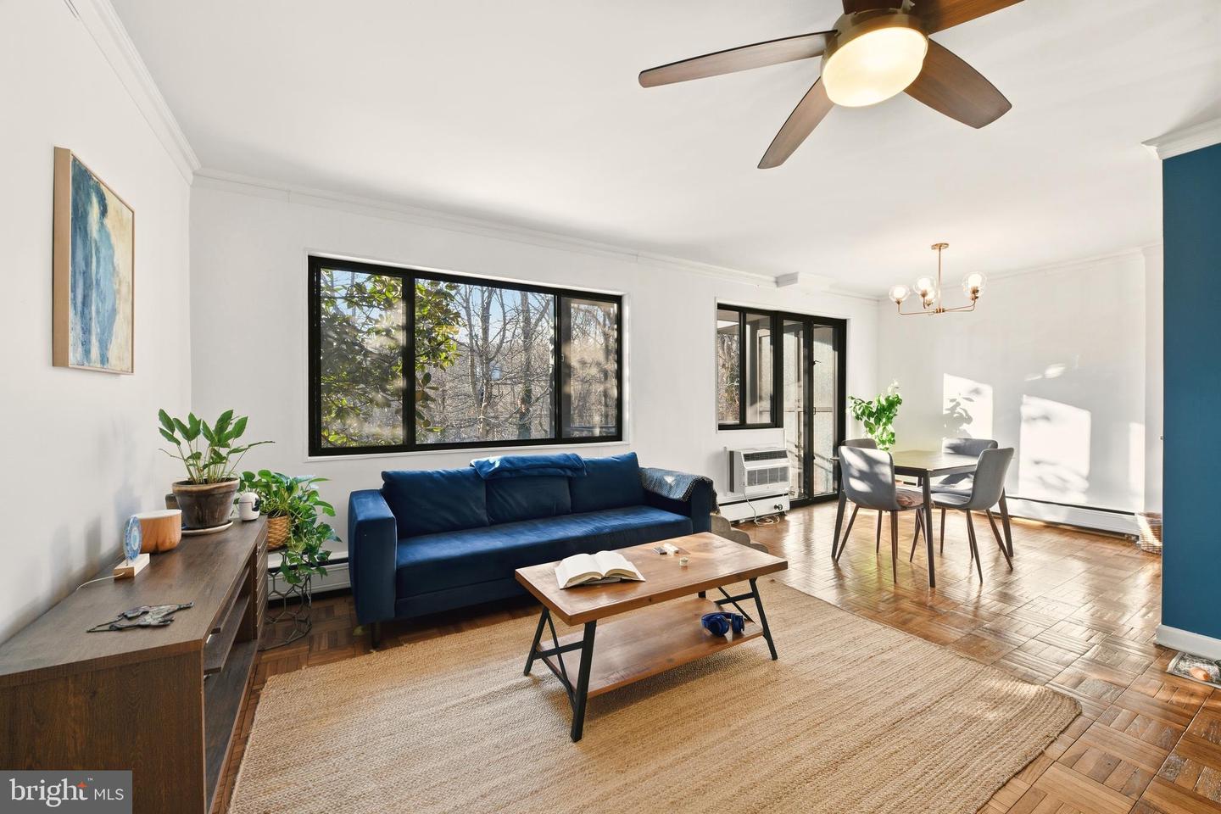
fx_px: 475
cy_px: 407
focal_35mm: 14
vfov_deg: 81.2
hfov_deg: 104.3
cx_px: 610
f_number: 10
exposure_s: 1/100
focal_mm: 14
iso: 250
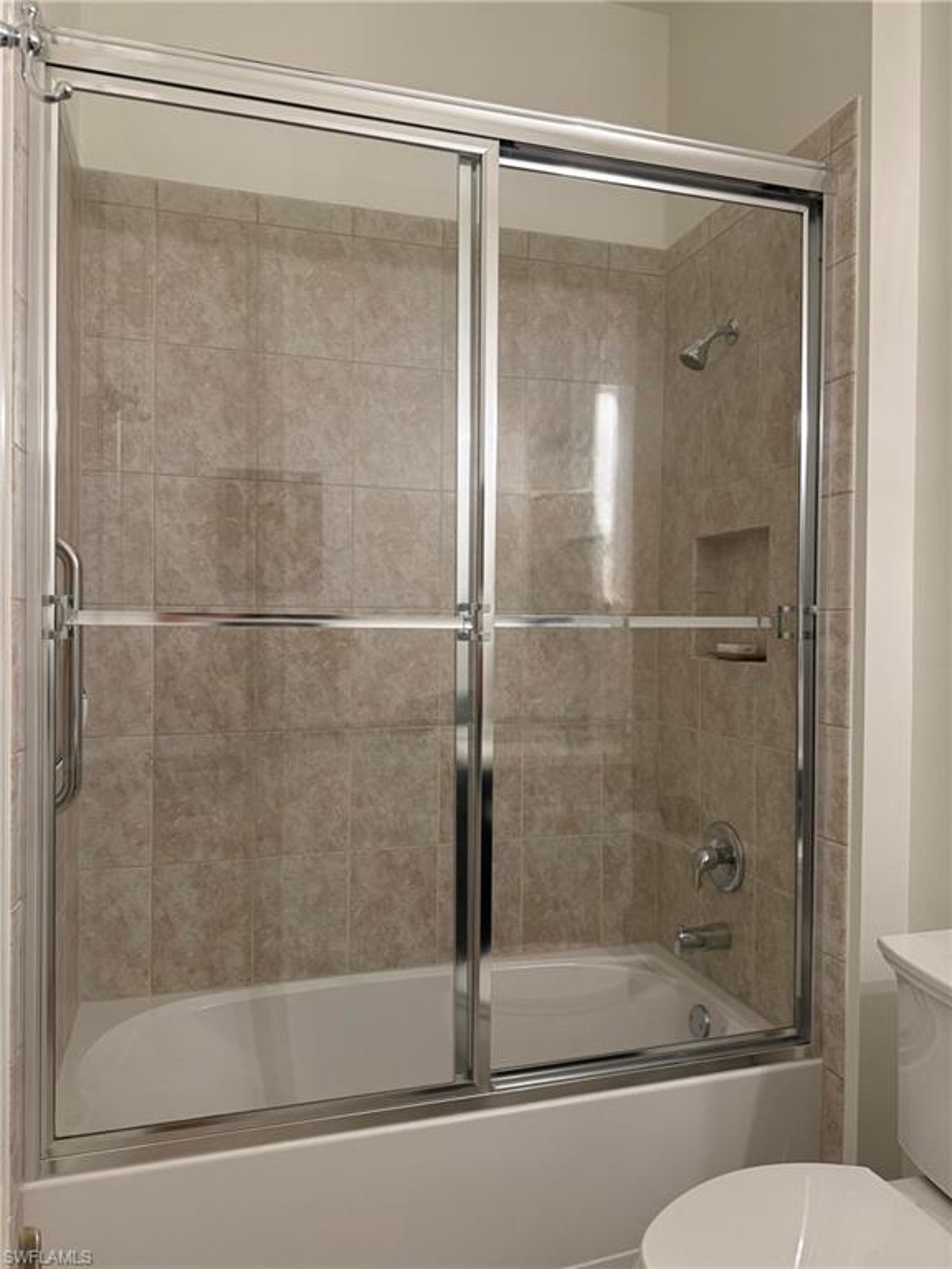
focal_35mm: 24
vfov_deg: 71.6
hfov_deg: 56.8
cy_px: 634
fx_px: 880
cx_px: 476
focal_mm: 6.76
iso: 200
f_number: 1.78
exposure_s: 1/60
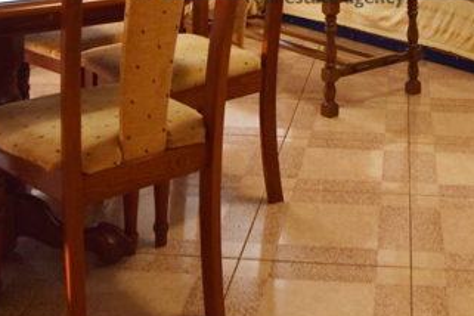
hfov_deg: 35.2
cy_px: -92
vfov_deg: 21.9
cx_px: 326
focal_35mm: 56
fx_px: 737
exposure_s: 1/15
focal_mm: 10
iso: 180
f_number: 4.5
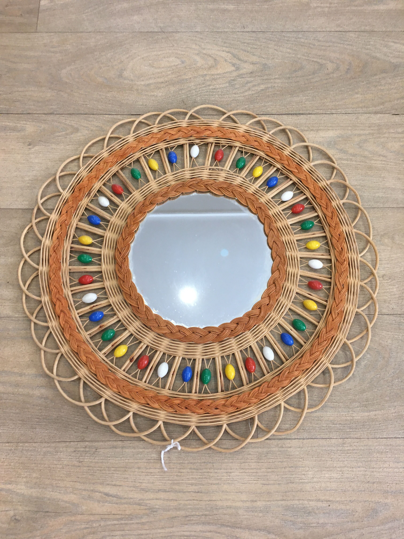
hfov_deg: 48.2
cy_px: 270
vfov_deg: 61.7
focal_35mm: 29
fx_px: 451
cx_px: 202
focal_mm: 4.15
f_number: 2.2
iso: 125
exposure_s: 1/33
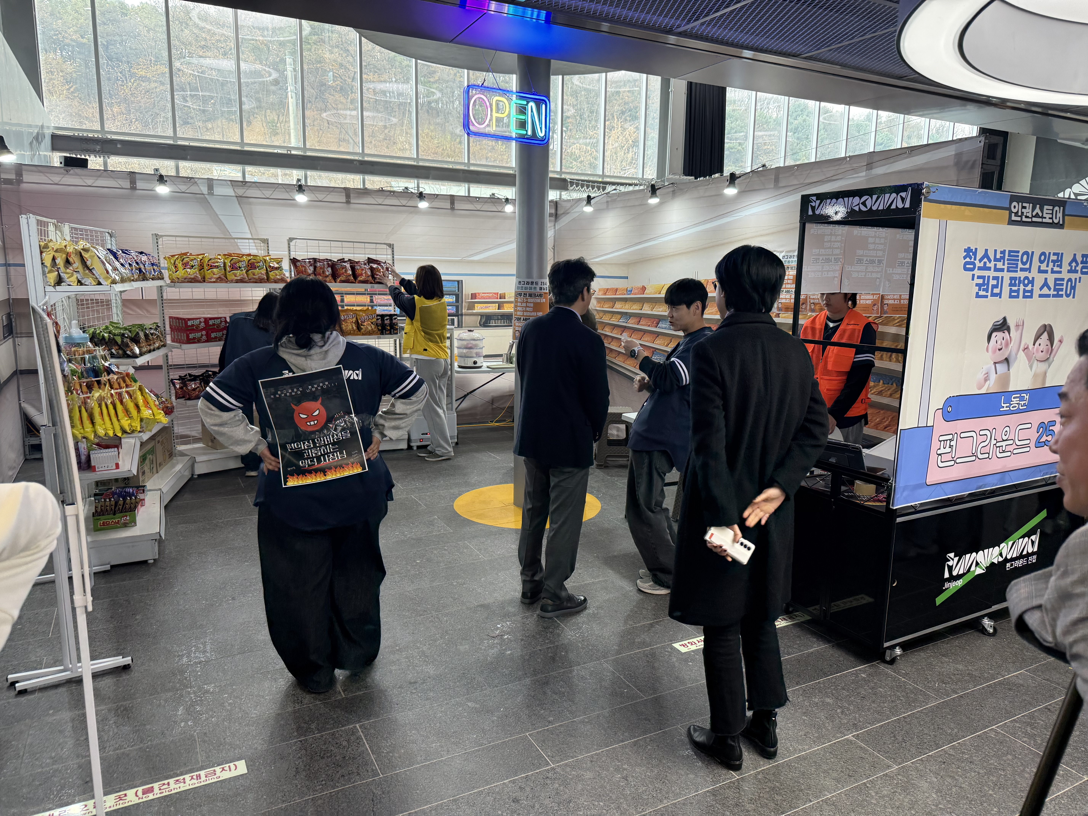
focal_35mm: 24
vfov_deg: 56.8
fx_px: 754
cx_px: 544
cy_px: 408
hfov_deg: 71.6
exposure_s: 1/120
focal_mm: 6.76
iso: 160
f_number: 1.78
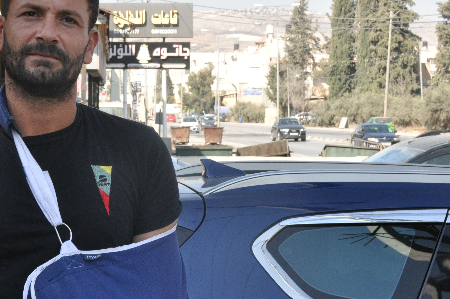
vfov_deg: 11.6
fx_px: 1472
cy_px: 112
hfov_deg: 17.4
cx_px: 189
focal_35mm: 118
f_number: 18
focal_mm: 45
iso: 1000
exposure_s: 1/320
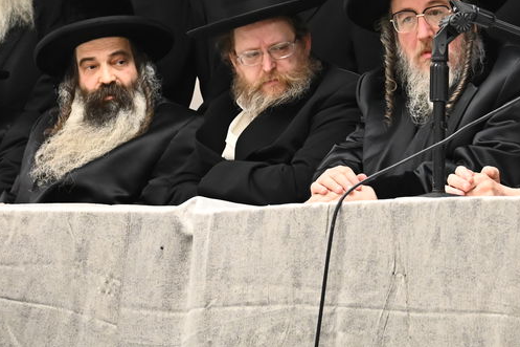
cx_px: 325
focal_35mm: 197
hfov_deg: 10.4
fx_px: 2844
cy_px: 68
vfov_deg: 7.0
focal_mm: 70
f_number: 6.3
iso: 2500
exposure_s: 1/160
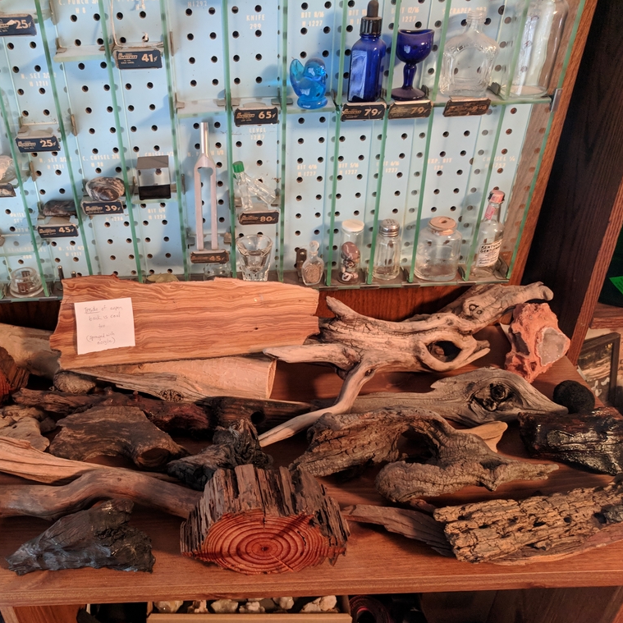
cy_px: 314
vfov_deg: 52.5
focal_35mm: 31
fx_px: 631
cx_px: 213
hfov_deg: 51.6
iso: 711
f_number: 2
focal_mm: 4.67
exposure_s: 1/30
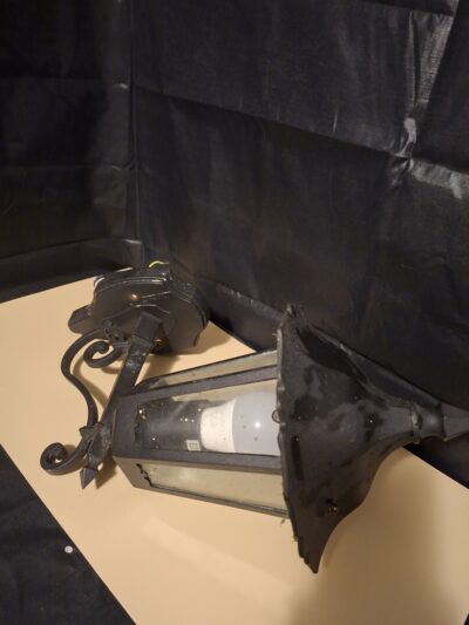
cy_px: 312
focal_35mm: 23
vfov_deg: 73.9
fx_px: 415
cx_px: 234
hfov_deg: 58.9
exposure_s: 1/20
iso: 1250
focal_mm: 5.54
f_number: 1.8
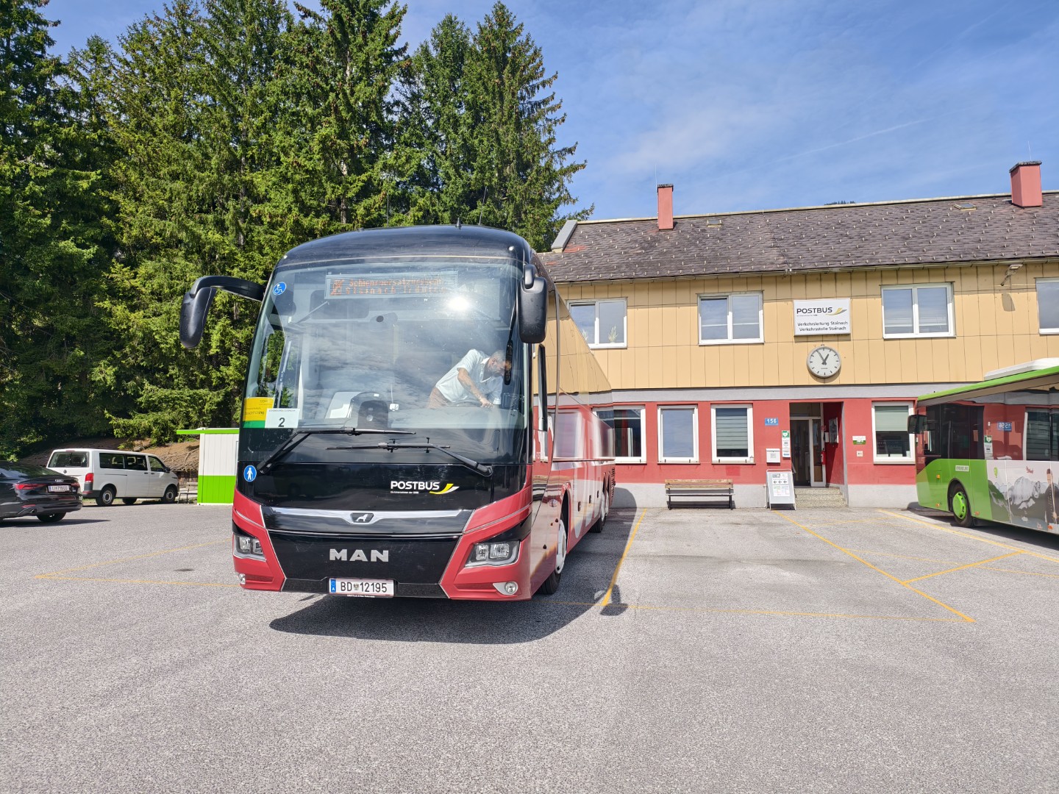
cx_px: 530
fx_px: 704
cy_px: 397
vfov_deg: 58.9
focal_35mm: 23
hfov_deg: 73.9
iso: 72
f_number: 1.57
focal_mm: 6.54
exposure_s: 1/3534
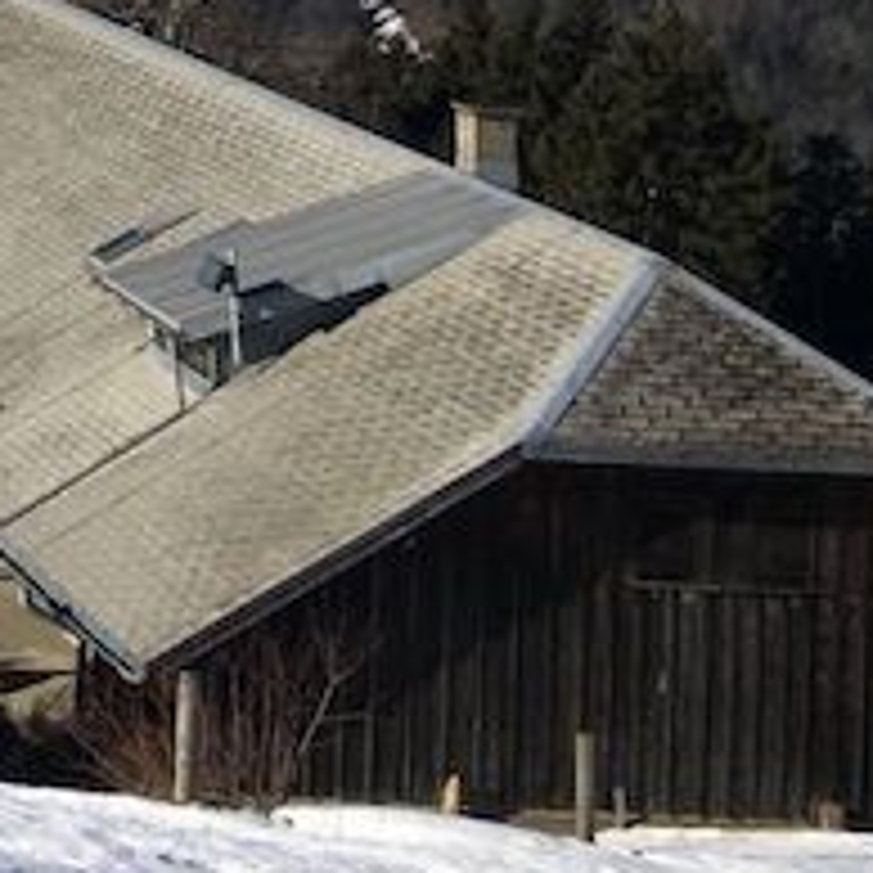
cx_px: -1350
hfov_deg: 10.8
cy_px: -441
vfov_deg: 12.6
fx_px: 3766
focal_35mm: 132
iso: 25
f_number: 2.2
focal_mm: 4.15
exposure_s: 1/2849
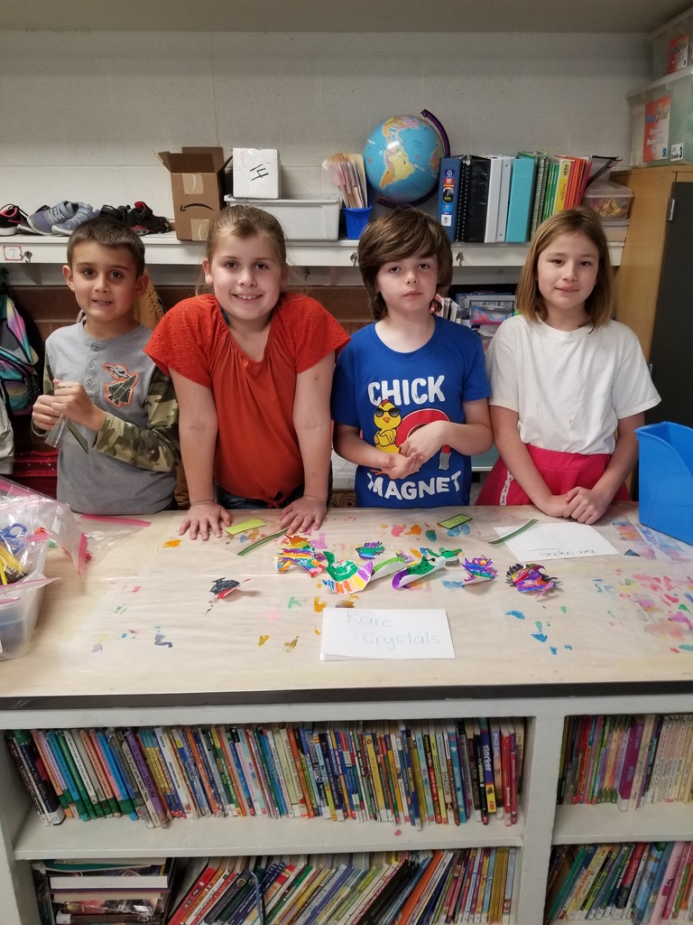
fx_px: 694
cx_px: 346
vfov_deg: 67.3
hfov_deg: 53.1
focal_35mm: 26
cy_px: 462
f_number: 1.7
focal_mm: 4.25
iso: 125
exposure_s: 1/60
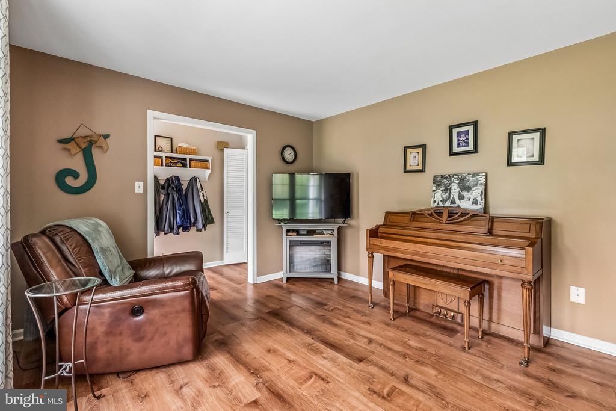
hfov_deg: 100.4
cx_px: 308
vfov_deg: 77.3
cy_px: 206
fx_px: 257
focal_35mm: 15
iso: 400
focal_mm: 10
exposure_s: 1/20
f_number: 5.6
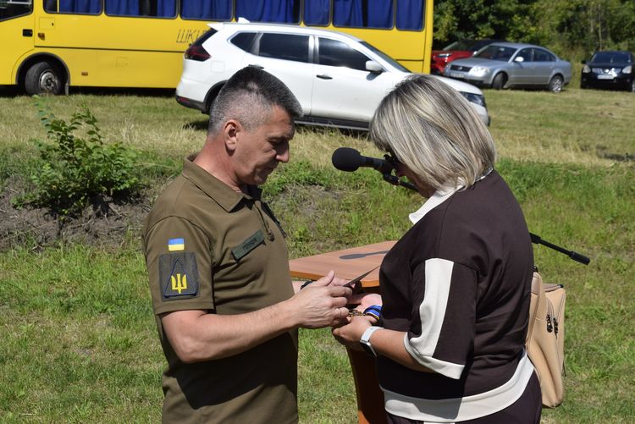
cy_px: 212
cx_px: 318
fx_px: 1191
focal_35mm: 68
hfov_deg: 29.8
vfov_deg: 20.2
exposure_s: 1/500
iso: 200
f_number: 11
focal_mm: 45
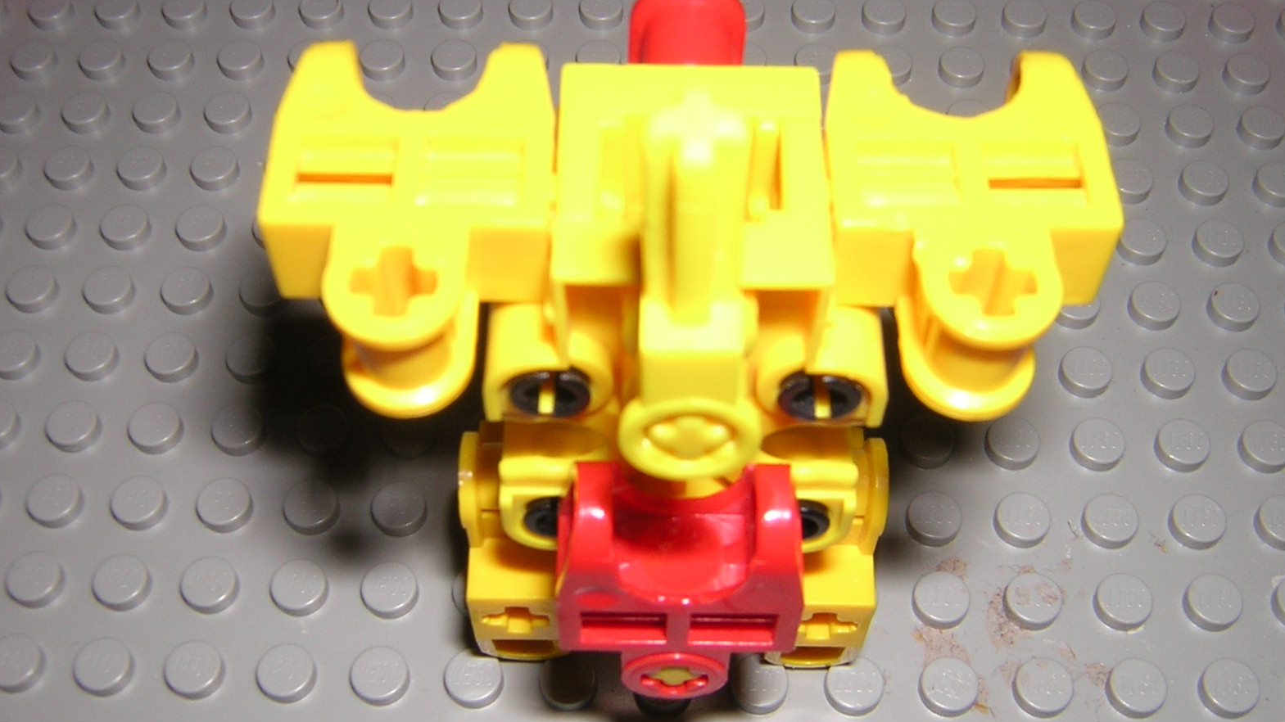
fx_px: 1363
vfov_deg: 29.7
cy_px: 379
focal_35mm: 40
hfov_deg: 50.5
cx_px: 635
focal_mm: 4.7
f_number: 5.2
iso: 100
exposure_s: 1/60.1
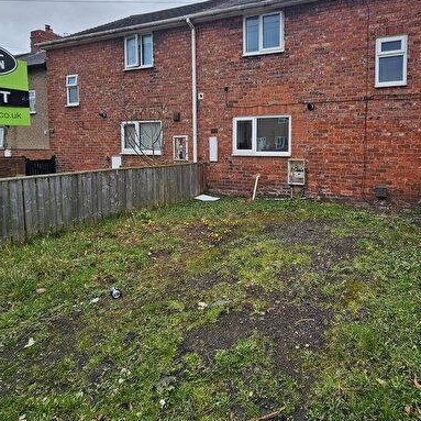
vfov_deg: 70.8
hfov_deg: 70.6
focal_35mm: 21
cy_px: 153
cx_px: 272
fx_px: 289
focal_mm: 2.2
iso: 64
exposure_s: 1/728
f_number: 2.2
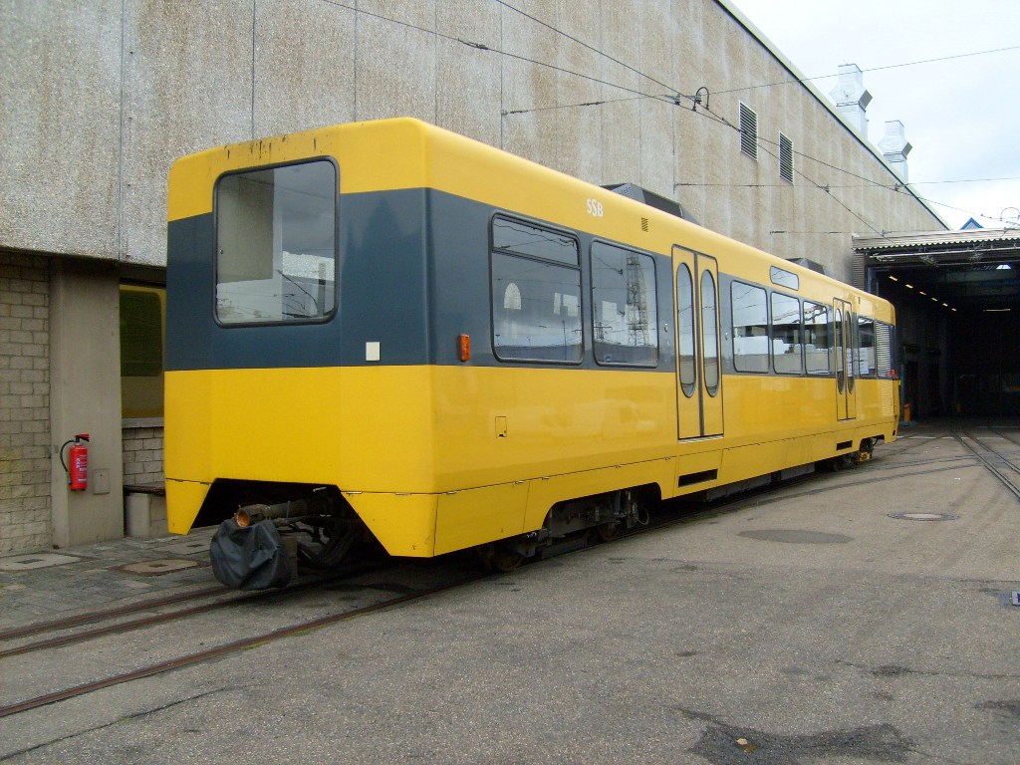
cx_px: 510
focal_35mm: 35
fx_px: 1031
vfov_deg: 40.7
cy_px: 382
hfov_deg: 52.6
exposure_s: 1/60
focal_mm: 5.8
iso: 80
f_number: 7.1
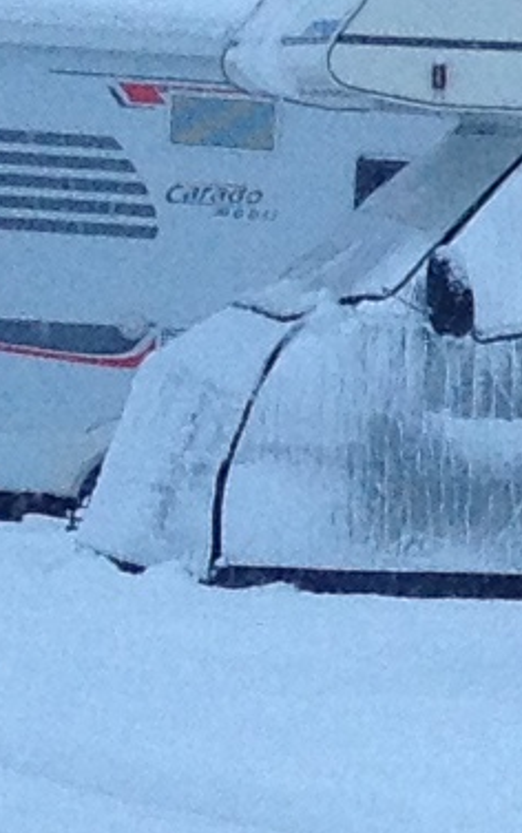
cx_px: 2378
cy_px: 689
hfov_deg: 3.8
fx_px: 7298
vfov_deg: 6.5
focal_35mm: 321
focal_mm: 4.28
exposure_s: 1/120
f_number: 2.4
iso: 64
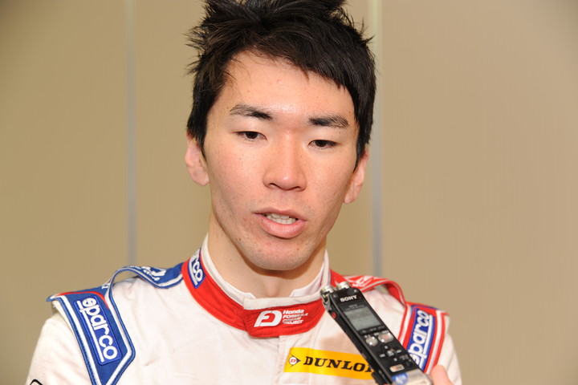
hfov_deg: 30.5
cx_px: 289
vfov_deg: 20.6
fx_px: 1060
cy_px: 192
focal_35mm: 66
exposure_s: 1/60
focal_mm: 66
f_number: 4.8
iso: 200
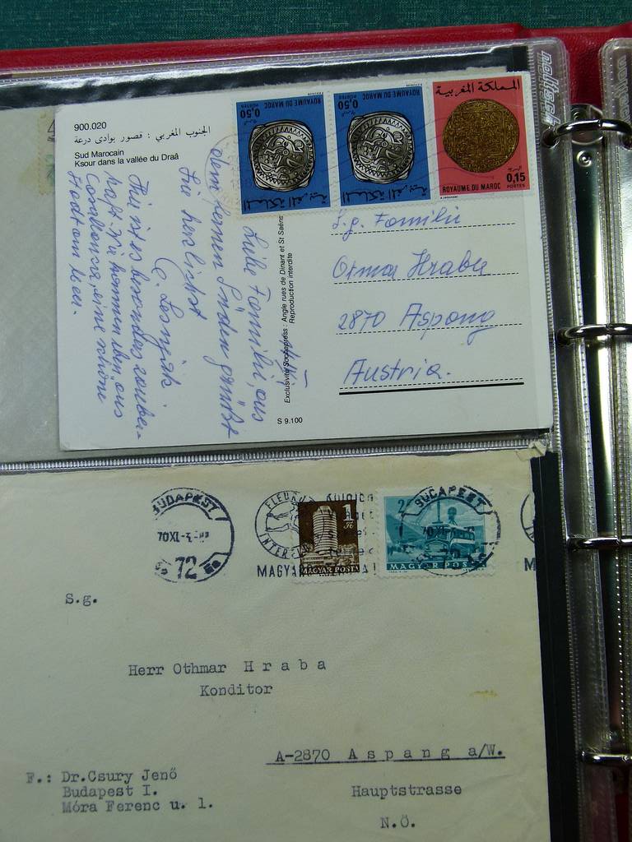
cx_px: 316
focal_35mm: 45
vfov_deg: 42.1
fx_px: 1095
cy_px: 421
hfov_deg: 32.2
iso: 100
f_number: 4
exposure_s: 1/100
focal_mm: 8.1
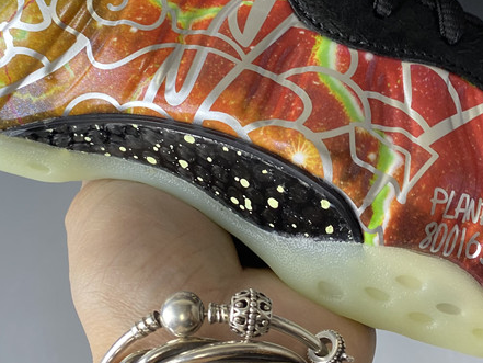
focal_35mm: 59
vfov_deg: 24.4
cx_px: 257
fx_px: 823
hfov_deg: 32.7
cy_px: 63
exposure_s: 1/50
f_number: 1.8
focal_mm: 4.25
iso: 64
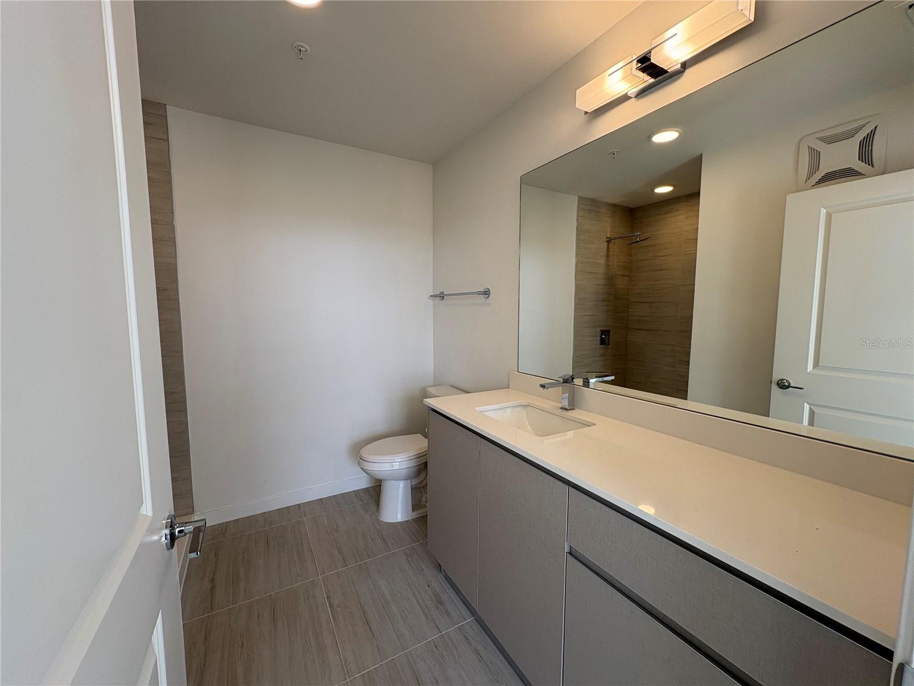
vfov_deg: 85.7
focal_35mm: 14
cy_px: 343
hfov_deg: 102.1
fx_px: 370
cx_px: 457
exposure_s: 1/120
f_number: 2.2
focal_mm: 2.22
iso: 64
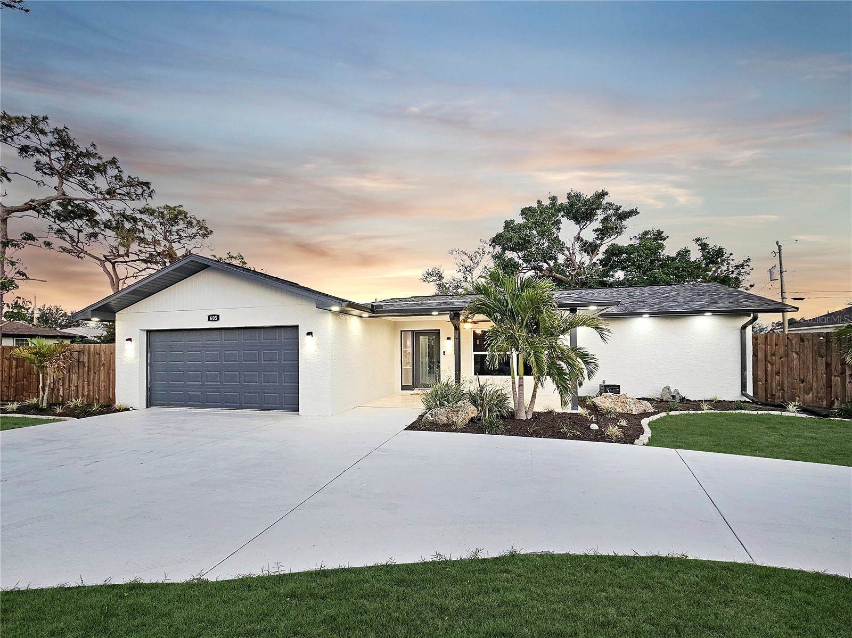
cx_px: 426
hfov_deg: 106.2
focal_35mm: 13
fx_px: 320
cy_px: 319
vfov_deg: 89.9
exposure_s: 1/60.2
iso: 100
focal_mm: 2.2
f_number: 2.2
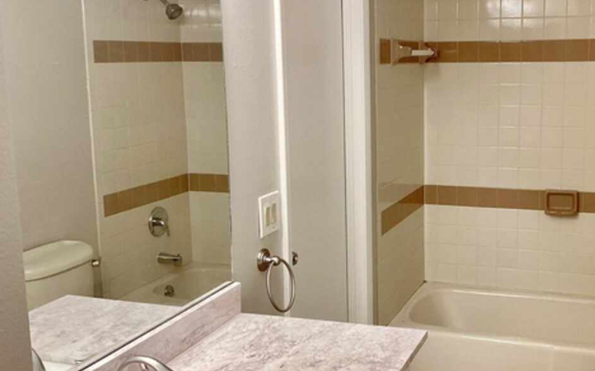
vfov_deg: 28.6
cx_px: 395
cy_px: 171
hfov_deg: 43.8
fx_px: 730
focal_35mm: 45
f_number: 2.4
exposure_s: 1/60
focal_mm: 3.3
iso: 80
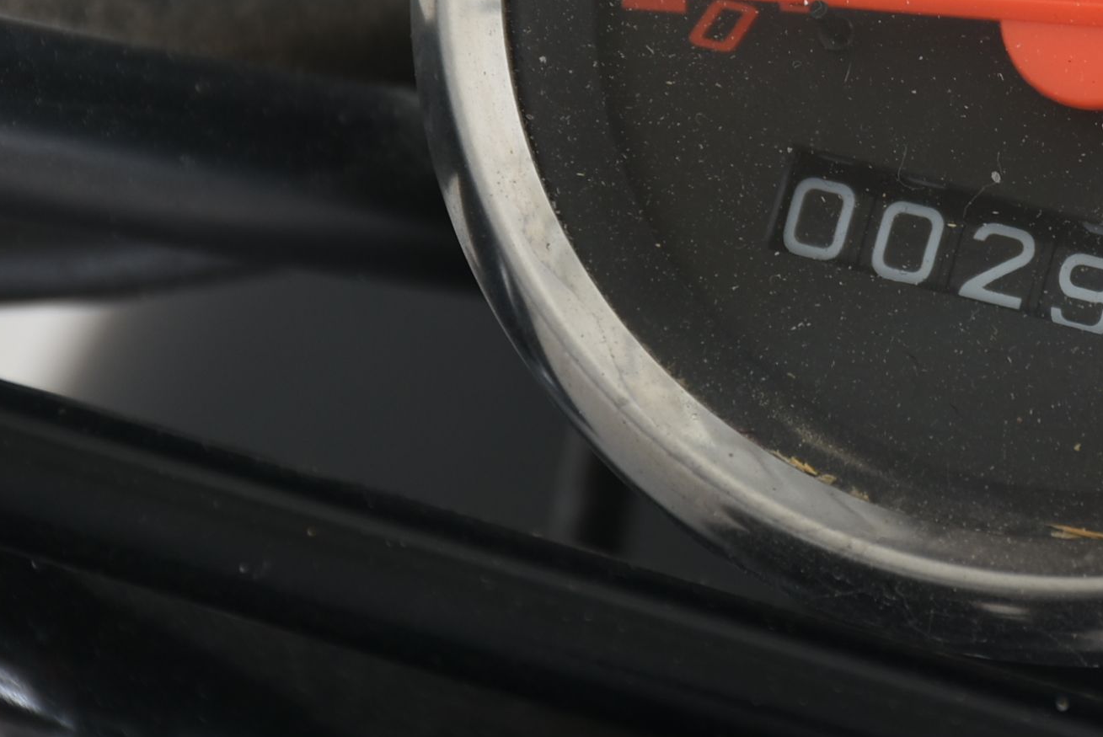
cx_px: 997
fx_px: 14718
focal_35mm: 480
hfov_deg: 4.3
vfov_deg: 2.9
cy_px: 13
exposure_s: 1/160
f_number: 10
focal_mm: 140
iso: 200
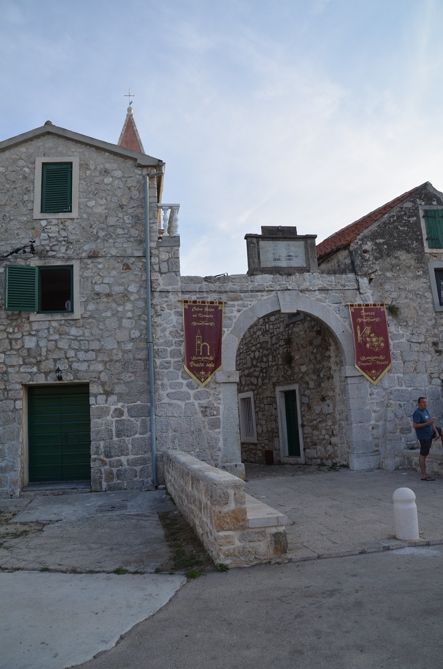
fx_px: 500
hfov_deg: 47.8
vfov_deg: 67.5
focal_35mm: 27
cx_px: 222
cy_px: 334
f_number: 8
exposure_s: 1/250
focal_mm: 18
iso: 200
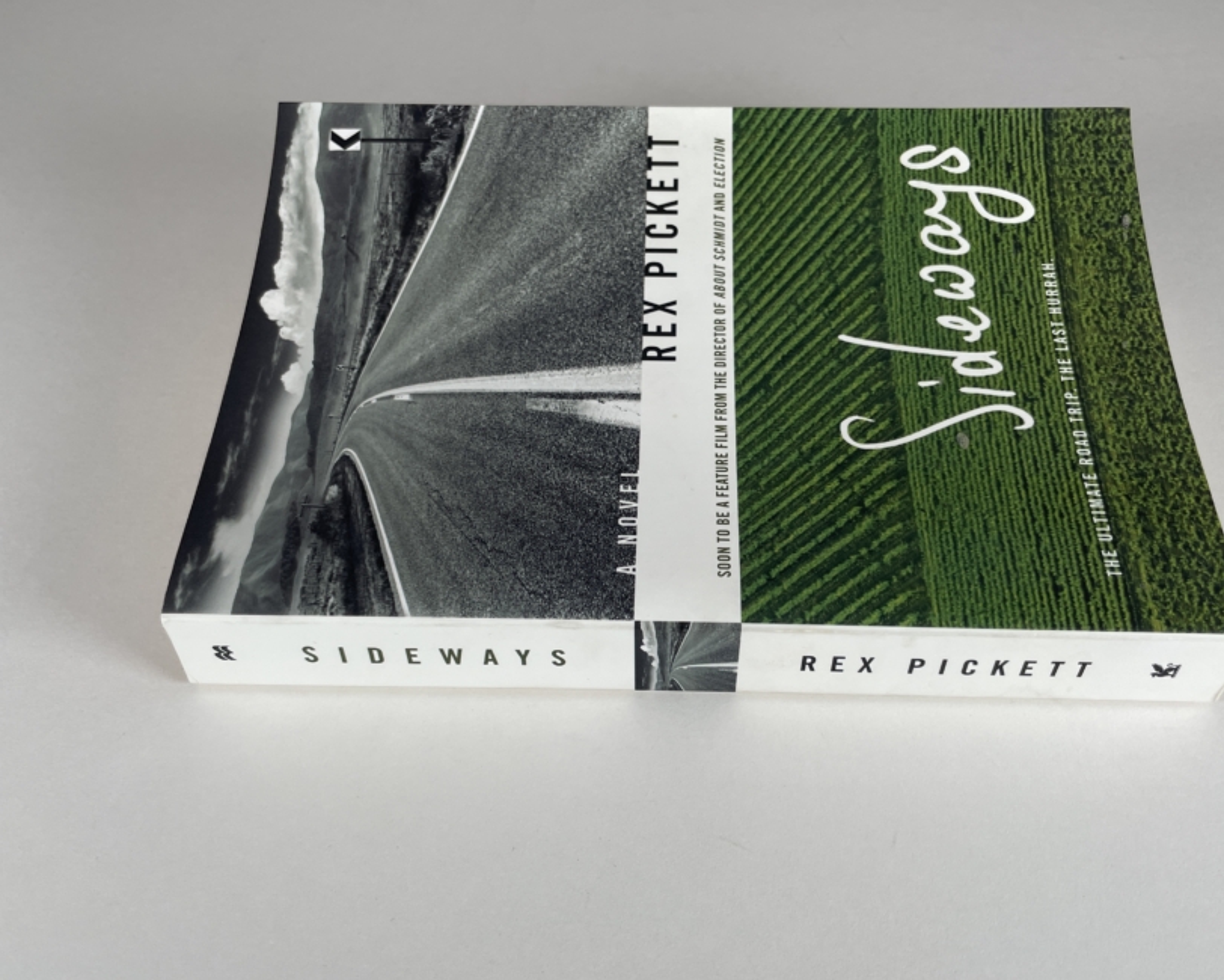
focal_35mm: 32
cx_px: 648
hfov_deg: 55.6
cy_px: 488
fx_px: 1160
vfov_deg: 45.8
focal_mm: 4.2
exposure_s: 1/106
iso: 32
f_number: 1.6
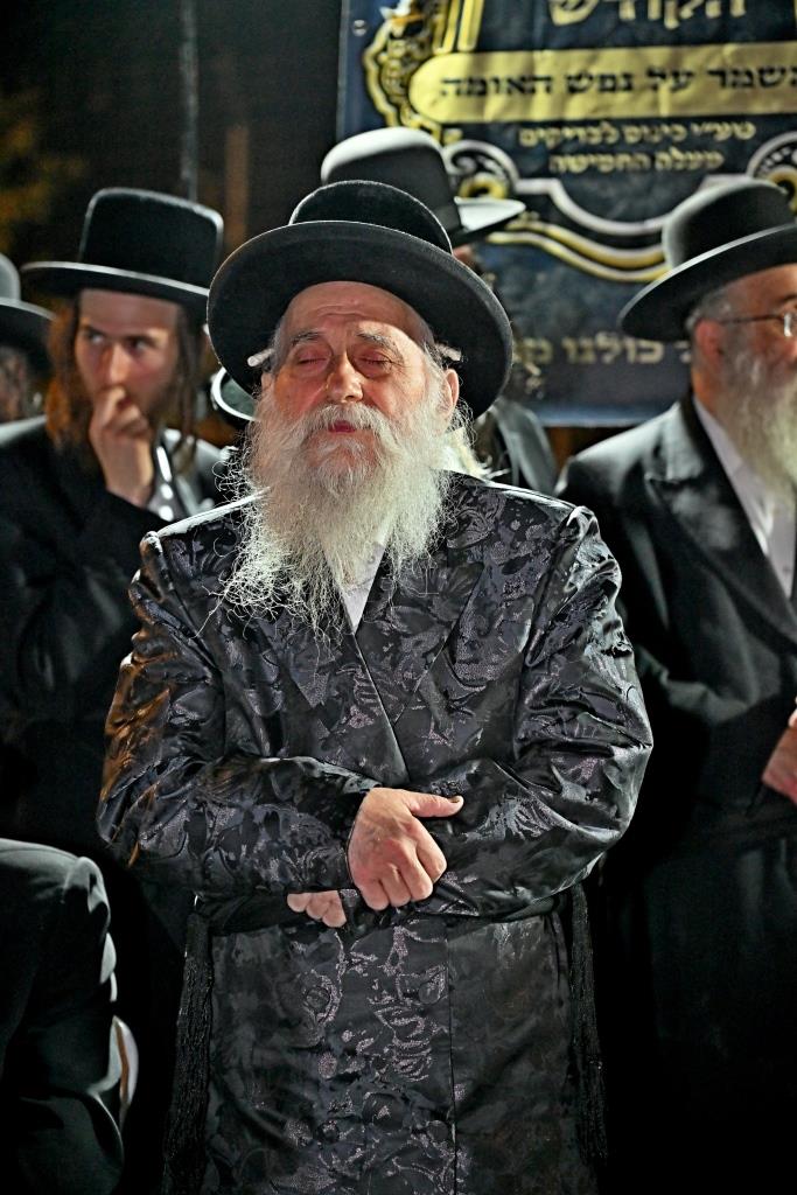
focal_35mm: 120
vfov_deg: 17.1
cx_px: 398
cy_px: 598
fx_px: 3983
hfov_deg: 11.4
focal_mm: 120
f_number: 4
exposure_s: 1/160
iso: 2000
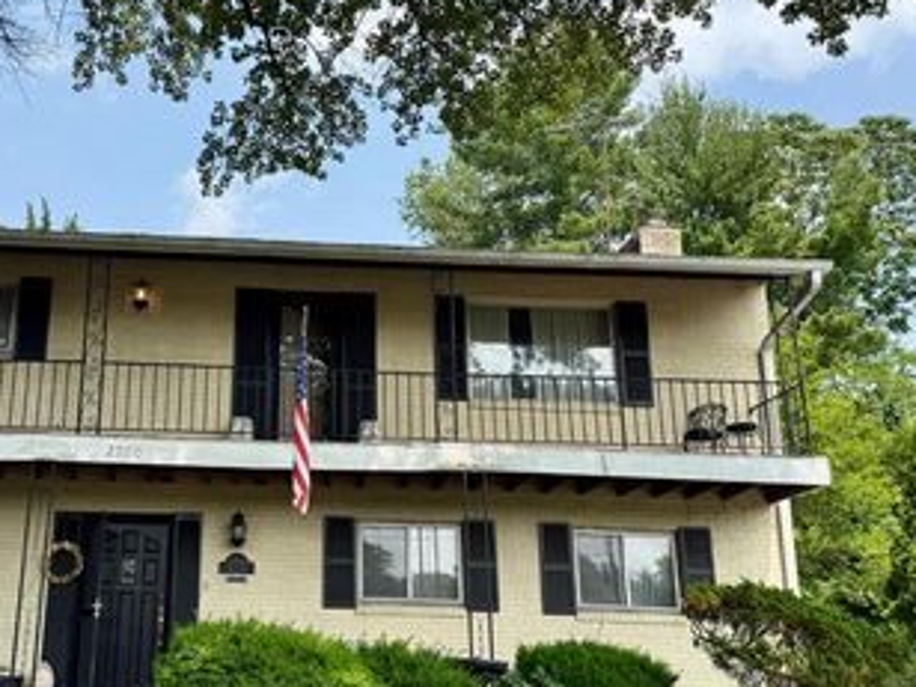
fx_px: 1032
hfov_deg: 46.9
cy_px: 370
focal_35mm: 39
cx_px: 288
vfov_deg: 36.8
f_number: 1.78
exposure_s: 1/2801
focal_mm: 6.76
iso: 80
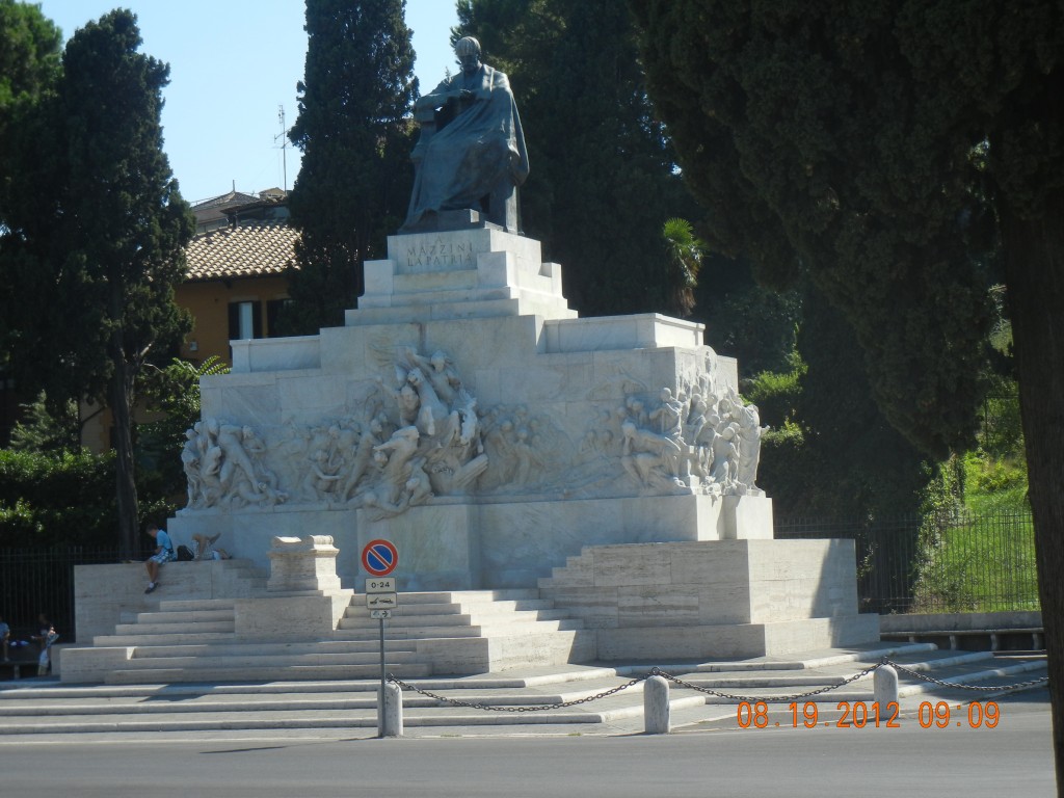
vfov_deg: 14.5
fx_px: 3135
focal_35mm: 102
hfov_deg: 19.3
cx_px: 532
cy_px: 399
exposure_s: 1/662
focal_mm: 18.3
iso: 160
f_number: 4.5
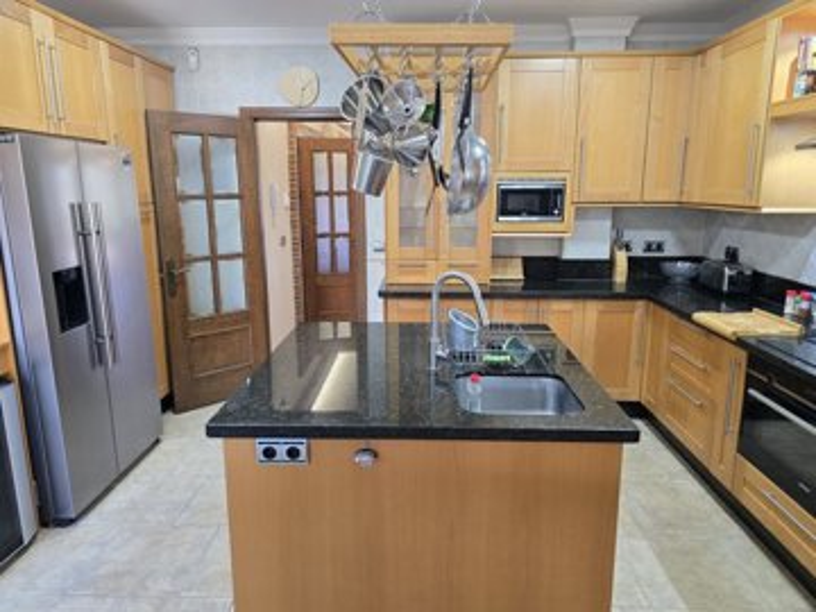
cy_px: 306
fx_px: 542
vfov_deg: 58.9
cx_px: 408
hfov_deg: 73.9
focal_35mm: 23
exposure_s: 1/100
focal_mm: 6.3
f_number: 1.7
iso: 320
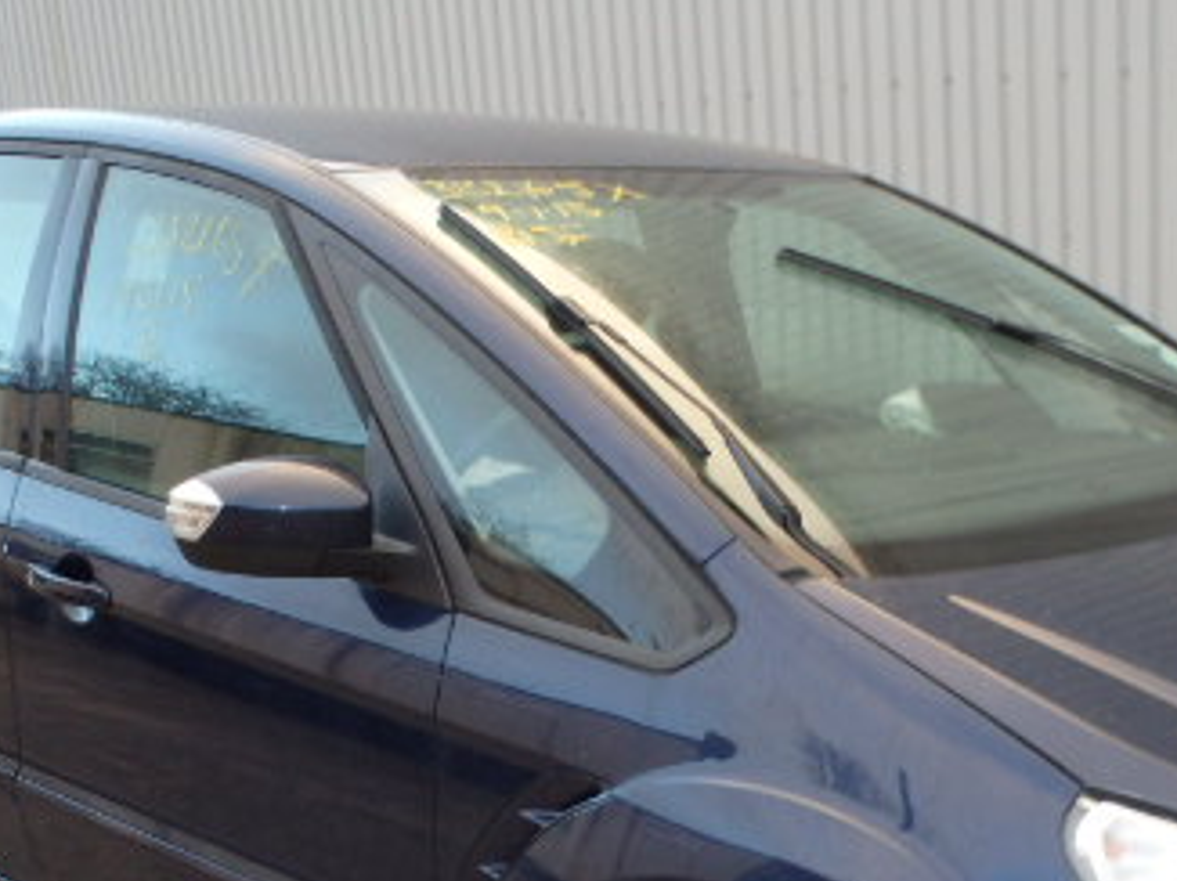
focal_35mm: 55
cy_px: 679
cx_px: 704
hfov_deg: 34.8
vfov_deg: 26.1
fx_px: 1869
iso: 250
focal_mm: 5
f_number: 3.9
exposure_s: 1/30
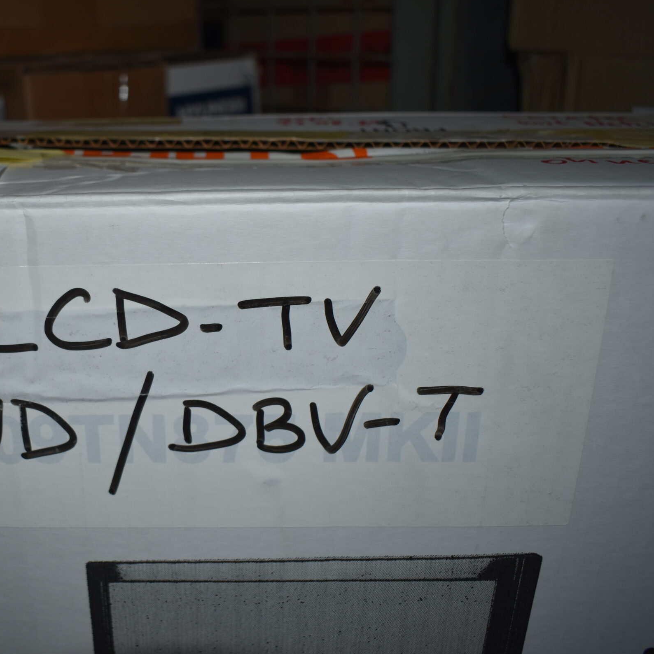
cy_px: 342
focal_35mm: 37
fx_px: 791
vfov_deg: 44.9
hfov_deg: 43.8
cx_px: 181
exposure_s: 1/160
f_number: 3.5
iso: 100
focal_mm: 18
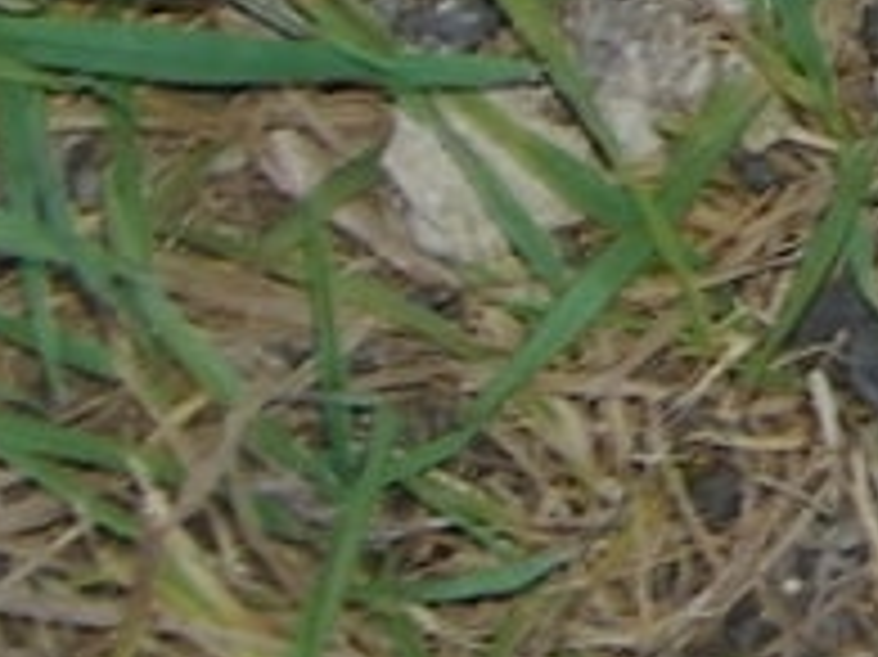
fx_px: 11280
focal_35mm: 445
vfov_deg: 3.3
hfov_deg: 4.2
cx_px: 2974
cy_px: -734
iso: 80
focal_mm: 11.6
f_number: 8.4
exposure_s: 1/50
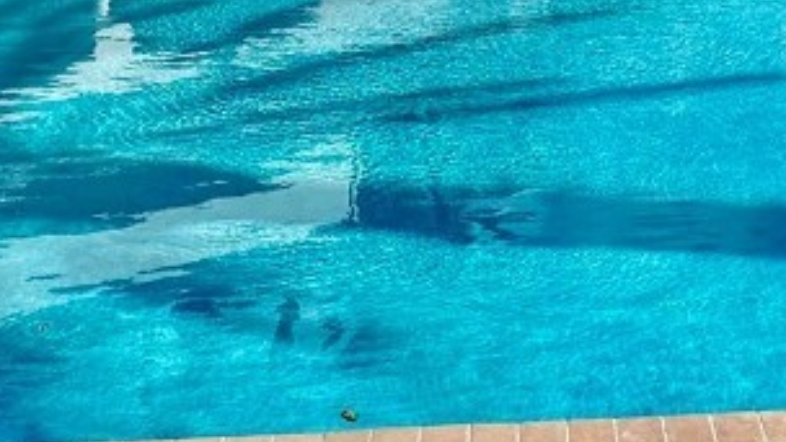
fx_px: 1834
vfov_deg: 12.0
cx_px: 729
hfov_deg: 23.5
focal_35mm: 88
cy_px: -476
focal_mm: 6.86
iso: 80
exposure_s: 1/7576
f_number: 1.78
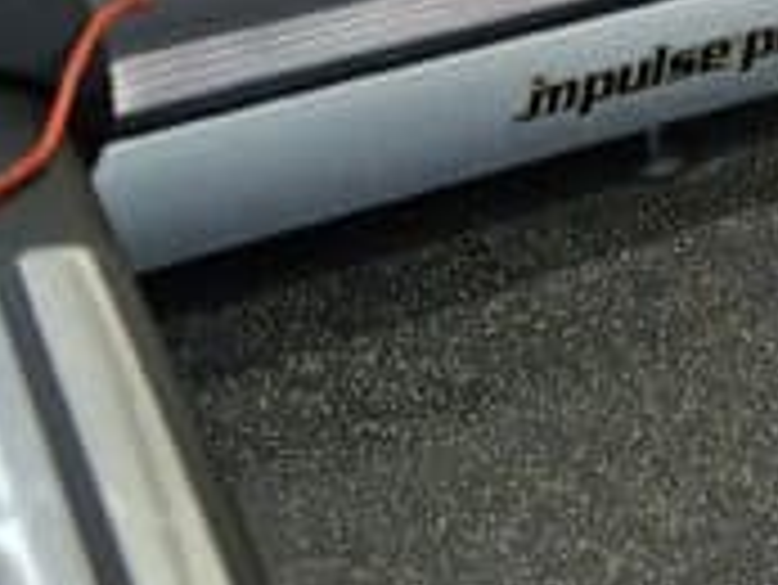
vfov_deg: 12.4
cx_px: 711
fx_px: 2294
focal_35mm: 102
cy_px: -670
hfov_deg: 18.9
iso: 500
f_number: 1.8
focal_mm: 5.4
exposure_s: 1/120
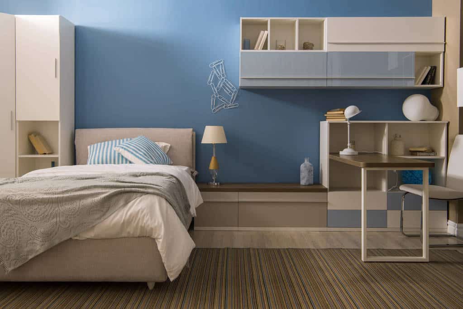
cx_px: 232
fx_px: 437
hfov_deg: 55.8
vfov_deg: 38.9
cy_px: 154
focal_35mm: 34
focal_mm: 34
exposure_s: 1/160
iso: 160
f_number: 9
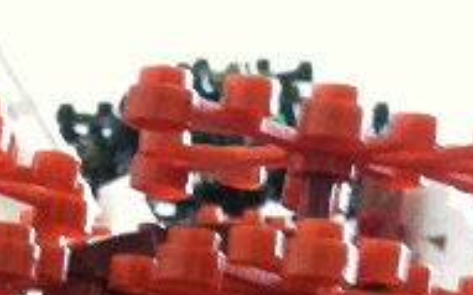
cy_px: 1201
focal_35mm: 208
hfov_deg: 9.9
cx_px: -149
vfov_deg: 5.5
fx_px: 2679
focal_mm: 3.85
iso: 160
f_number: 2.8
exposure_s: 1/15
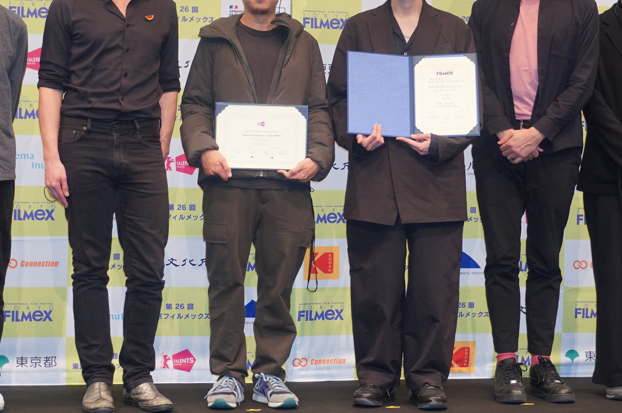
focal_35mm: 86
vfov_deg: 15.8
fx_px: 1484
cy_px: 153
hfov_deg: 23.7
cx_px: 297
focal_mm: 40
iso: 1250
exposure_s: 1/160
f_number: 5.6
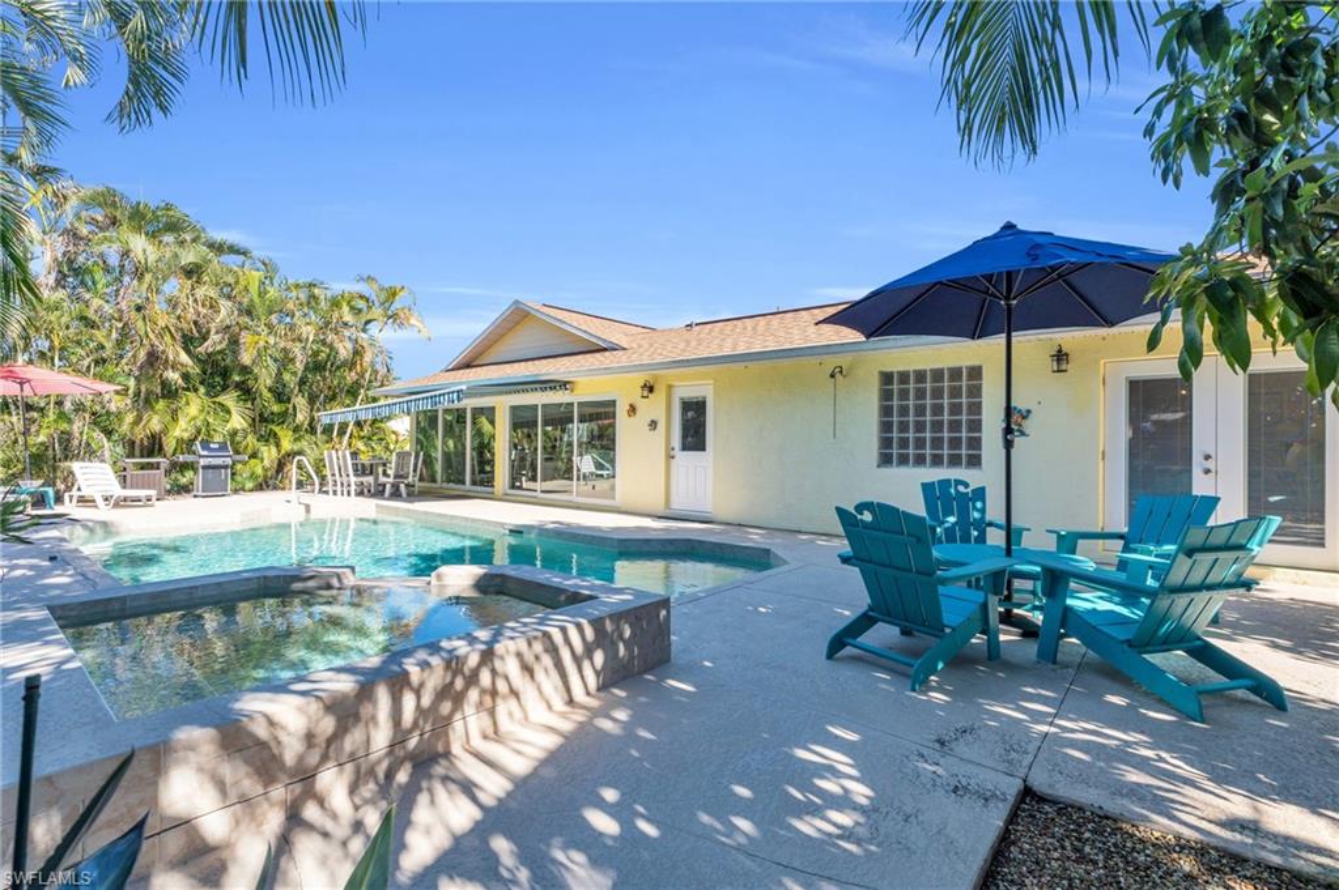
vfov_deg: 73.7
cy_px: 445
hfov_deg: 96.8
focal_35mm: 16
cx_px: 670
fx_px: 595
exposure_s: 1/320
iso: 200
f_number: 9
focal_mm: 16
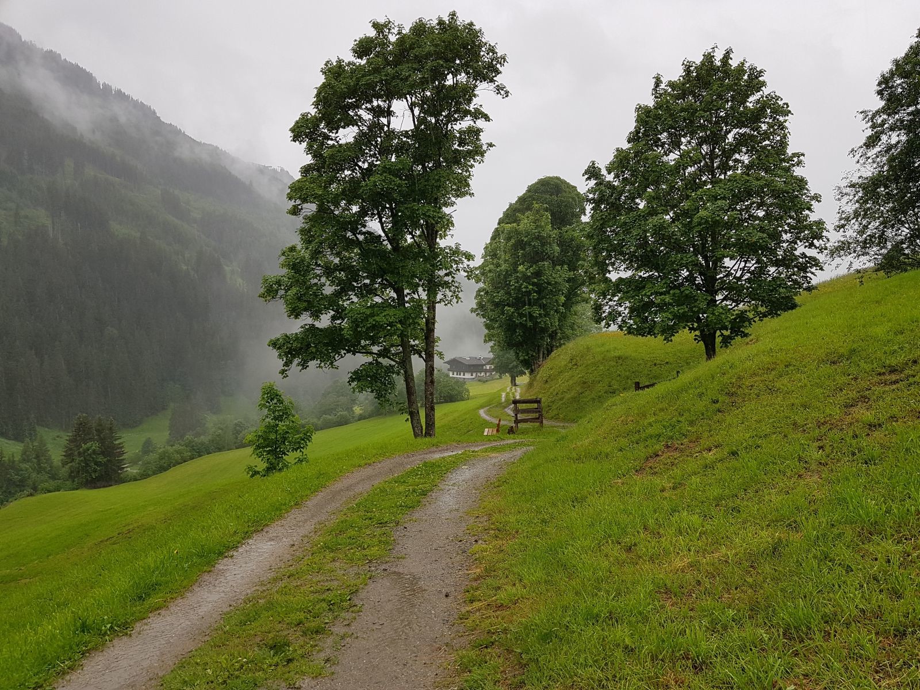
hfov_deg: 67.3
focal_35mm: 26
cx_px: 460
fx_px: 691
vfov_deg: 53.1
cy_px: 345
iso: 50
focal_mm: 4.2
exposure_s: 1/239
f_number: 1.7
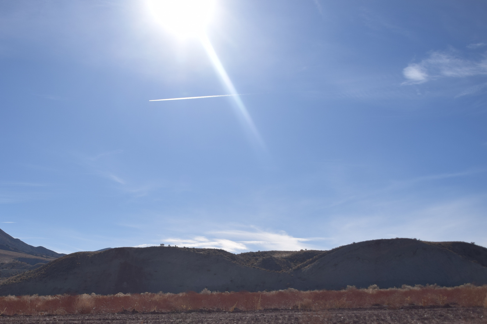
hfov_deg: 38.7
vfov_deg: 26.2
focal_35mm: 51
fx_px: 690
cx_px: 186
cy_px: 235
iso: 110
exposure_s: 1/4000
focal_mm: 22
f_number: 3.8
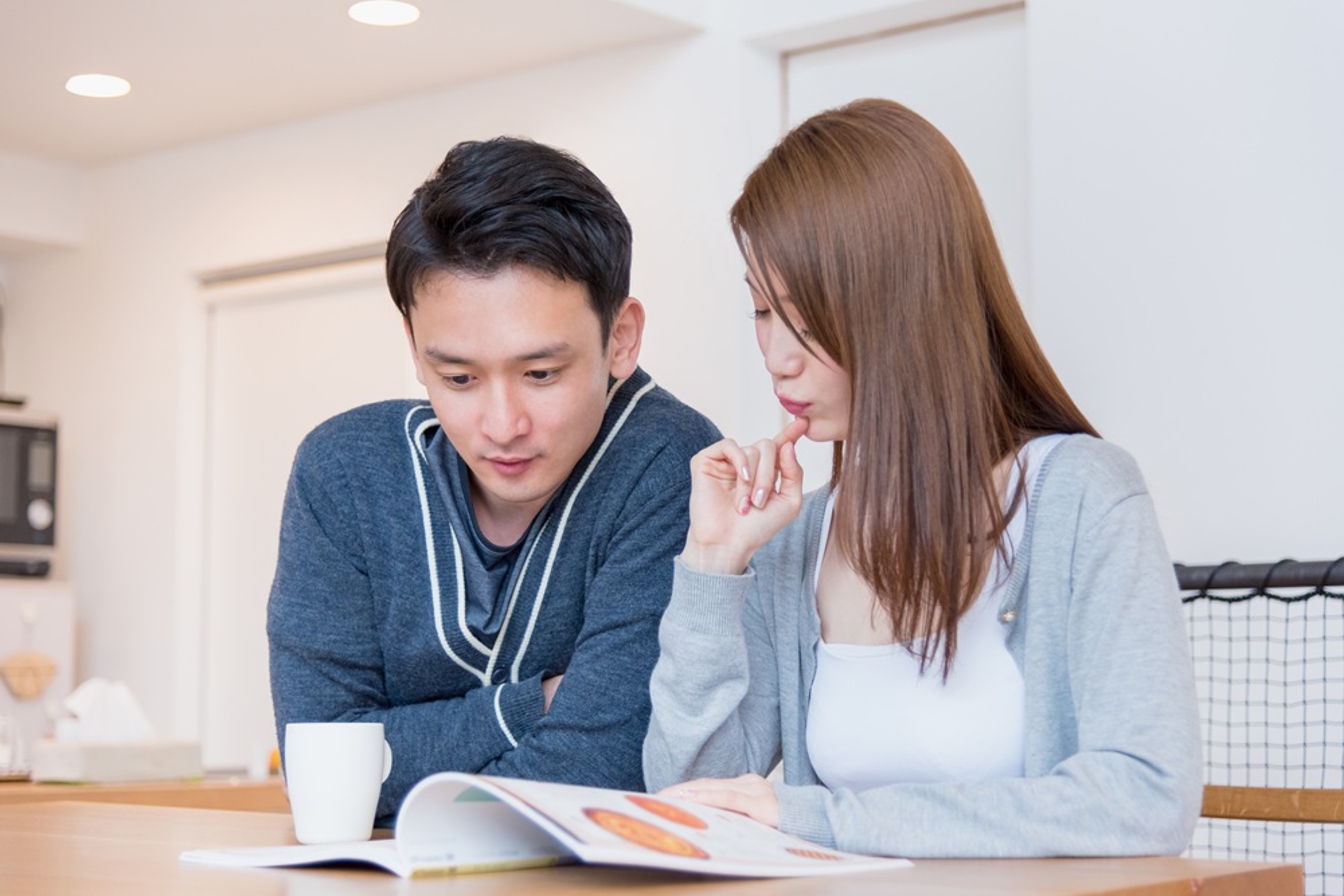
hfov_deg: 31.0
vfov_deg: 20.9
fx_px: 2427
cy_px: 448
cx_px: 672
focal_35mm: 65
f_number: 4
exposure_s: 1/160
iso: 800
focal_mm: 65
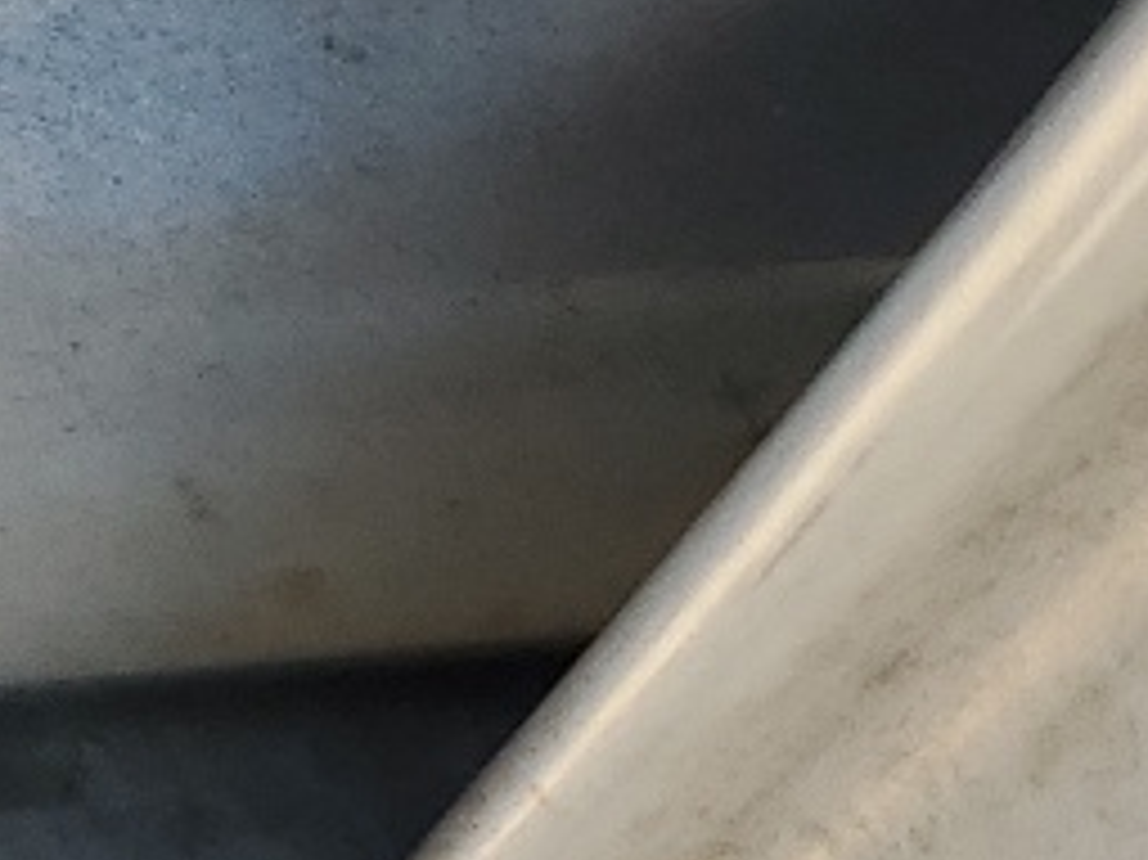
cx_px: -1229
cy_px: -874
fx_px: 5403
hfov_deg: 10.9
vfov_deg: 8.6
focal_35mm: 163
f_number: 1.5
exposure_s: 1/476
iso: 50
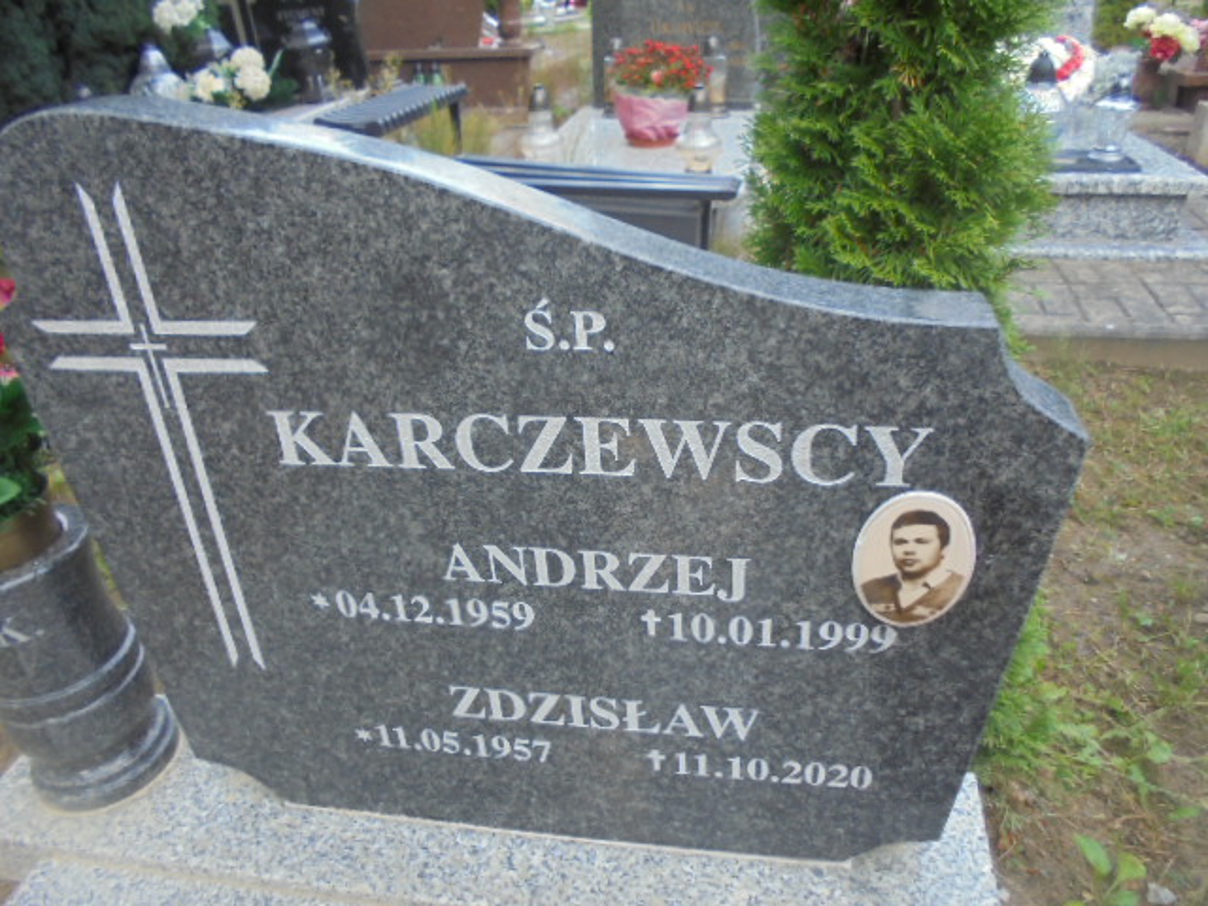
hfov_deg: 67.3
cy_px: 453
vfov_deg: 53.1
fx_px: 907
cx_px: 604
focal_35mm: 26
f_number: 3.5
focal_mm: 4.6
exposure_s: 1/30
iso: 160
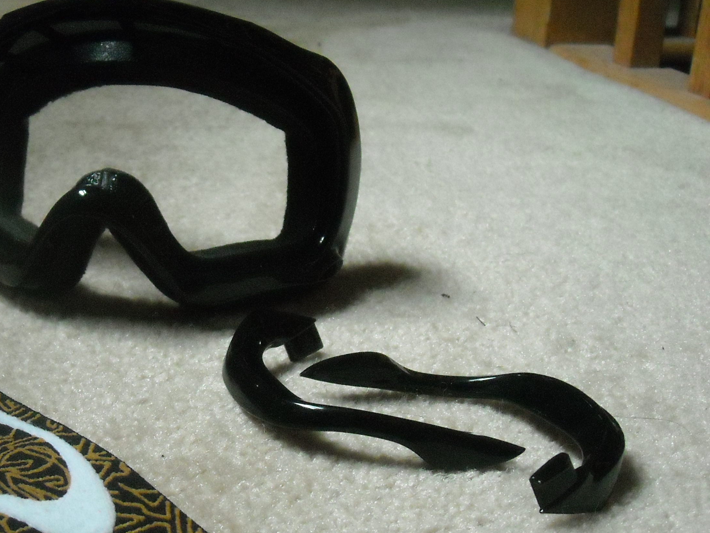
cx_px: 184
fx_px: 1067
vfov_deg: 27.9
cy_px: 330
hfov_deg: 36.0
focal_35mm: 52
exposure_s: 1/74
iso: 800
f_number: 2.8
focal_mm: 5.7
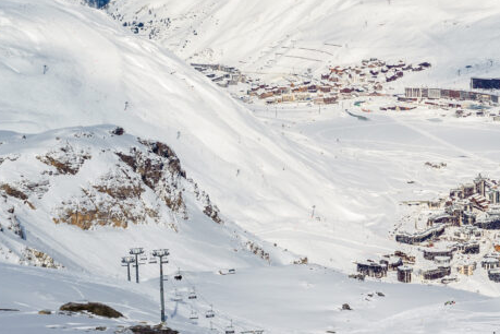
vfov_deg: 8.8
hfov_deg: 13.1
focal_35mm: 156
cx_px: 438
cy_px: 158
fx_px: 2166
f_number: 7.1
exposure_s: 1/1600
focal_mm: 70
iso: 200
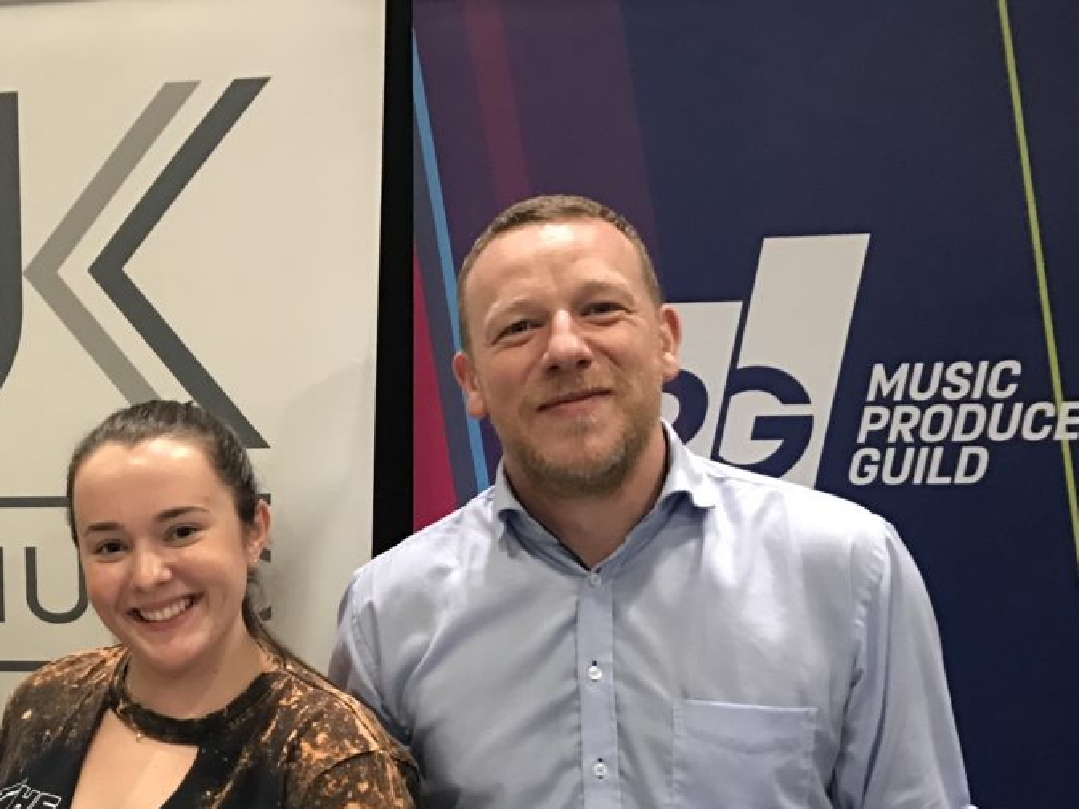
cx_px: 122
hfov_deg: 36.0
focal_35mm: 50
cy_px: 671
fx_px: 1559
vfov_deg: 28.4
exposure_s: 1/14
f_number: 1.8
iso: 100
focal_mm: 3.99
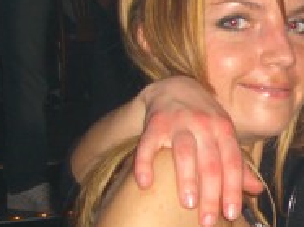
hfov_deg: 15.6
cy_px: 122
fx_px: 1071
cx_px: 361
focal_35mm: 122
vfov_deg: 12.1
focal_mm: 7.9
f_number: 2.8
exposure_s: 1/60
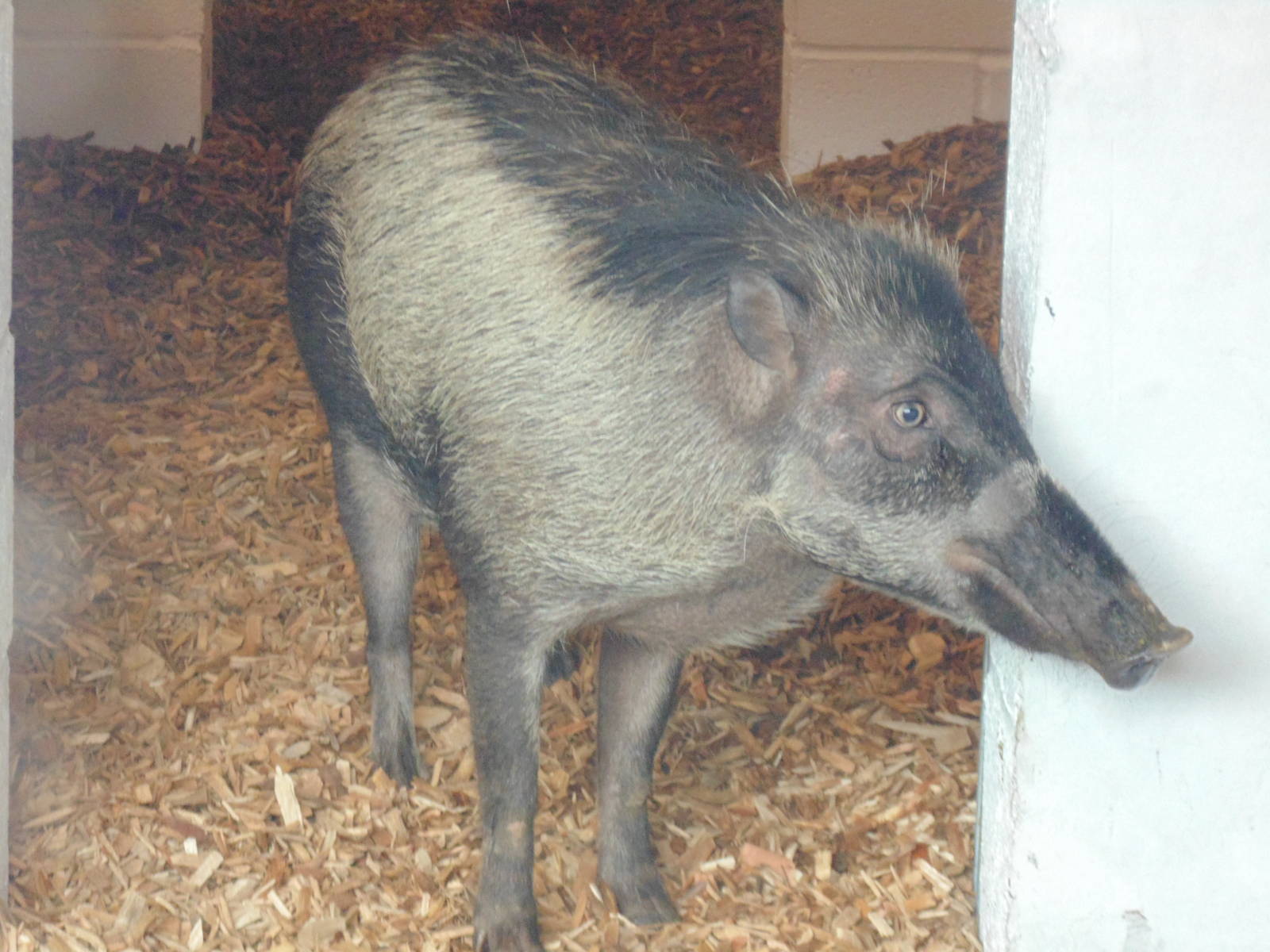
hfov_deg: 12.7
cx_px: 635
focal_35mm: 155
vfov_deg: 9.6
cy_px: 476
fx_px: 5687
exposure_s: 1/25
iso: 400
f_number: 5.2
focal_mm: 27.8
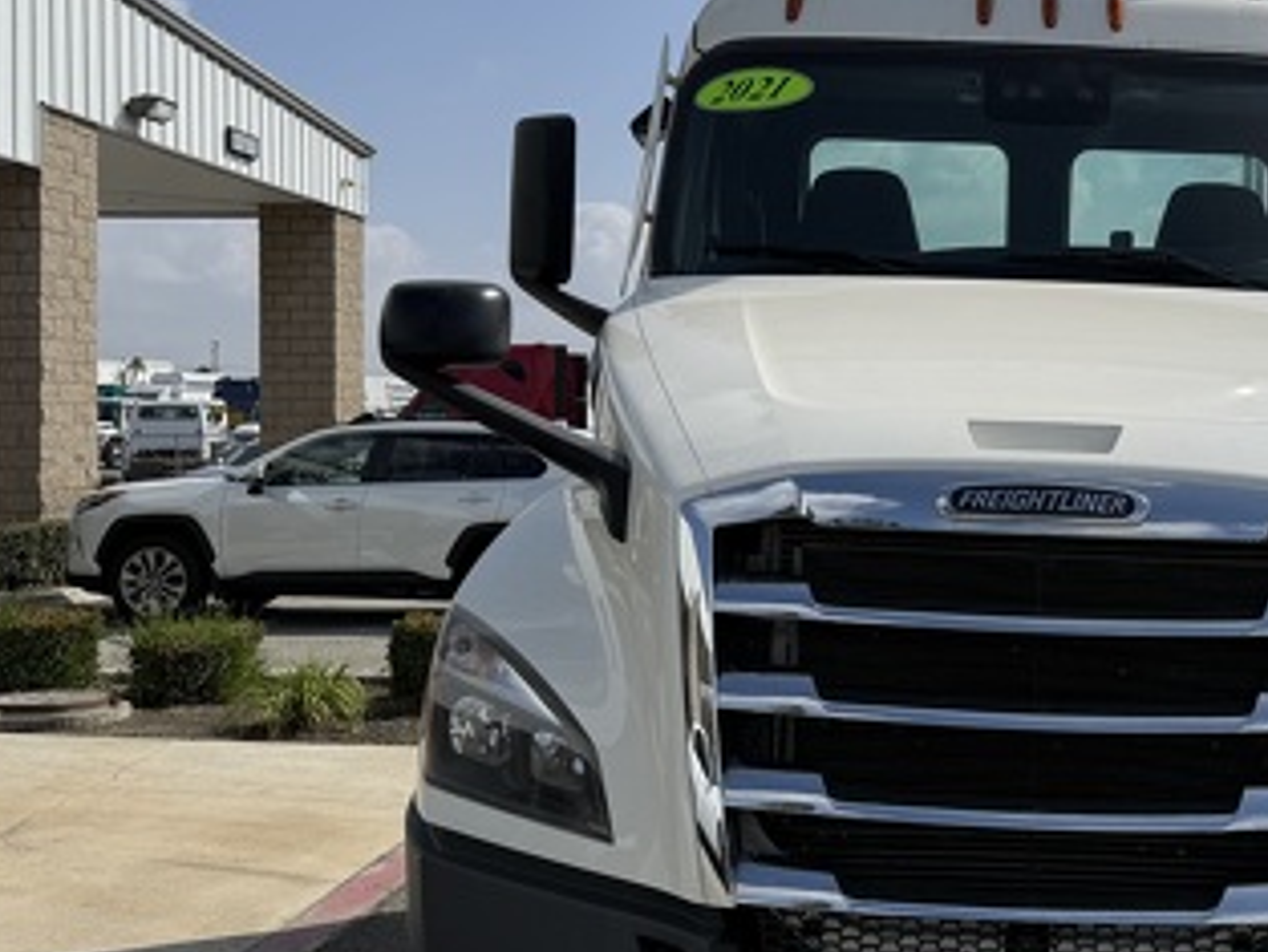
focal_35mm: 46
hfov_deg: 39.5
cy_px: 454
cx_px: 1025
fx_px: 1686
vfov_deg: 31.5
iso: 80
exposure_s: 1/10309
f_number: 1.78
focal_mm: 6.76
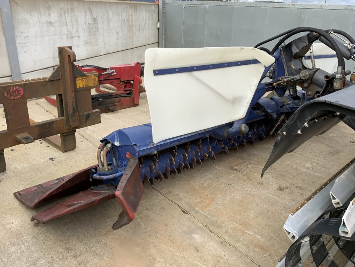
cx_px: 178
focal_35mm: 29
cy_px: 134
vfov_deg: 48.2
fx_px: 297
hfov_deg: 61.7
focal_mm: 3
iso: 16
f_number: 1.8
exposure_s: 1/265
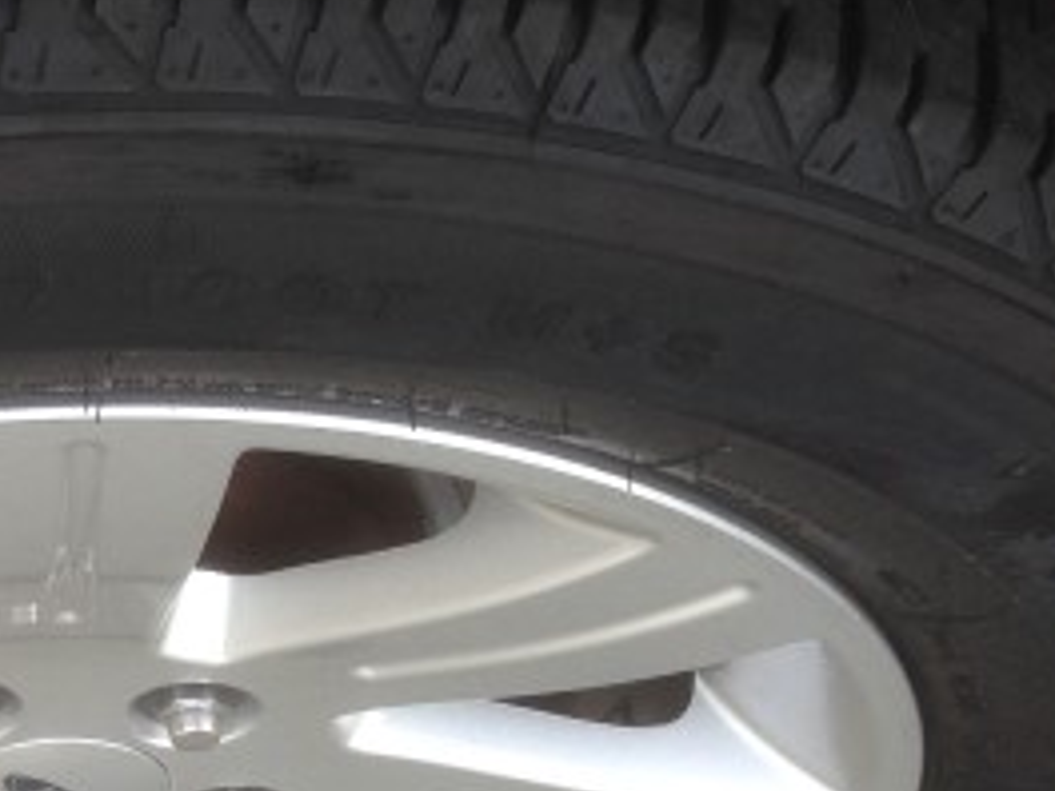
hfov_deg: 23.5
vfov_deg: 18.4
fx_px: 2438
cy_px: 320
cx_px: 28
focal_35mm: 80
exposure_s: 1/298
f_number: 2.4
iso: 50
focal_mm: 4.12
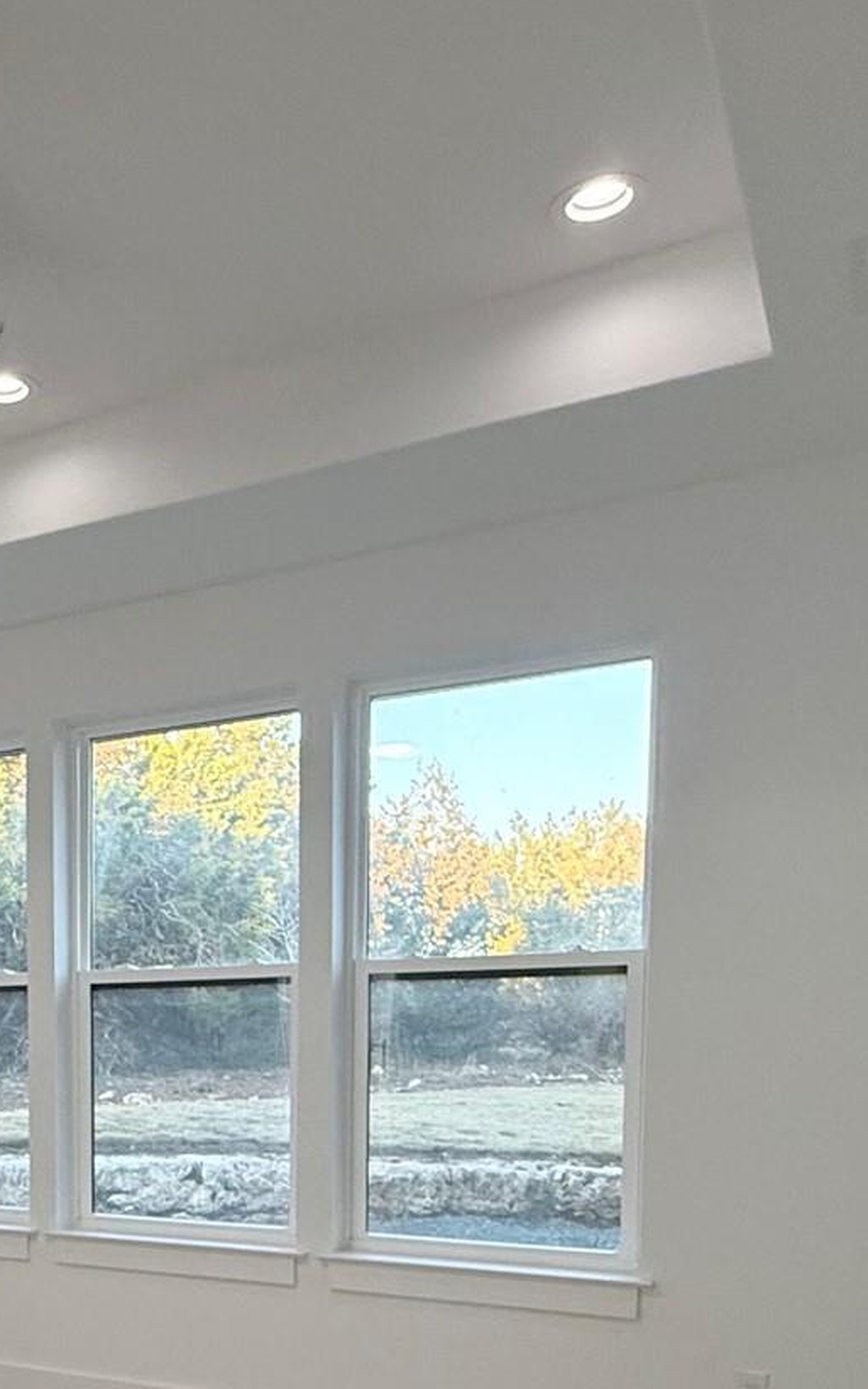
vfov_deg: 49.1
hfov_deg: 31.5
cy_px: 1145
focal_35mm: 37
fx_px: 1401
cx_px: -24
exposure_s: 1/120
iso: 320
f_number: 2.2
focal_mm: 2.22
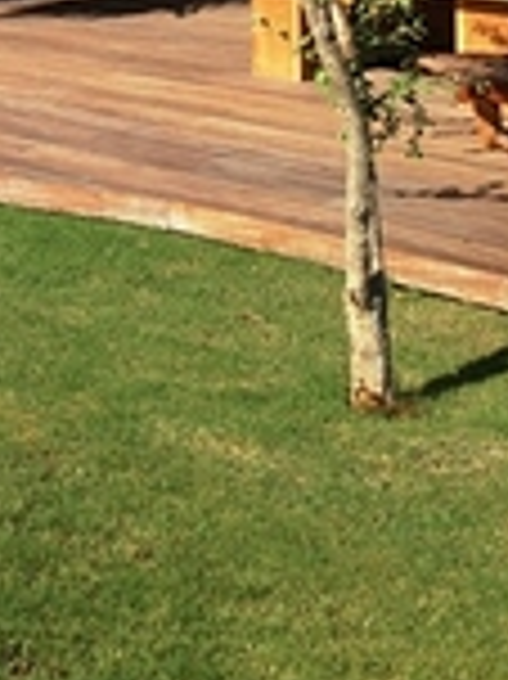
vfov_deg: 17.1
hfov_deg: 13.5
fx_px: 2057
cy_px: -311
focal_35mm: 105
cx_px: -180
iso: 50
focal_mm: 4.13
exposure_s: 1/1506
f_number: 2.4
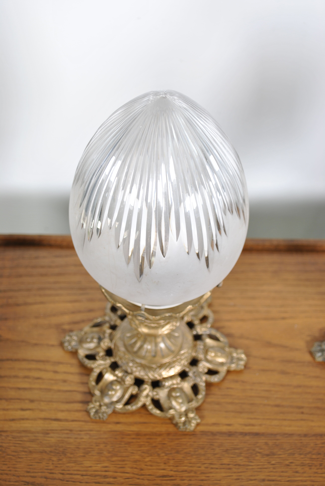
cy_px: 243
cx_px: 162
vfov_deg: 35.0
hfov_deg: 23.8
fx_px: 770
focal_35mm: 57
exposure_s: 1/25
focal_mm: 38
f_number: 5
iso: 100
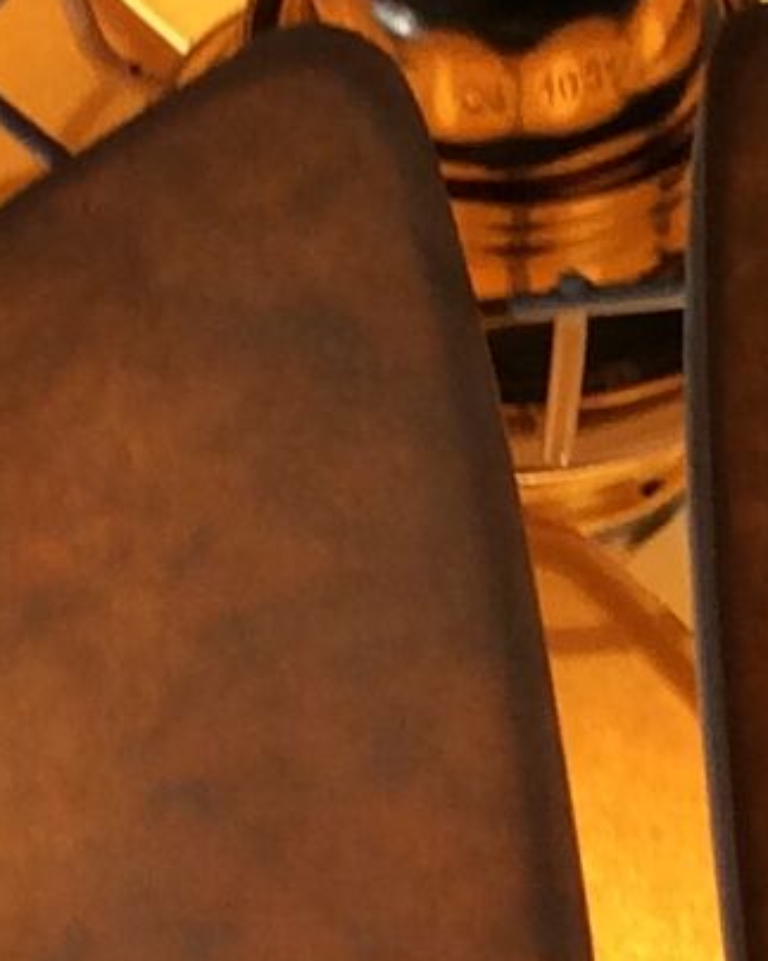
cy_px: 1154
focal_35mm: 200
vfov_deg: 9.5
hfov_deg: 7.7
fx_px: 5685
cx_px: 409
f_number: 2.4
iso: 50
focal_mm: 3.3
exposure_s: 1/100
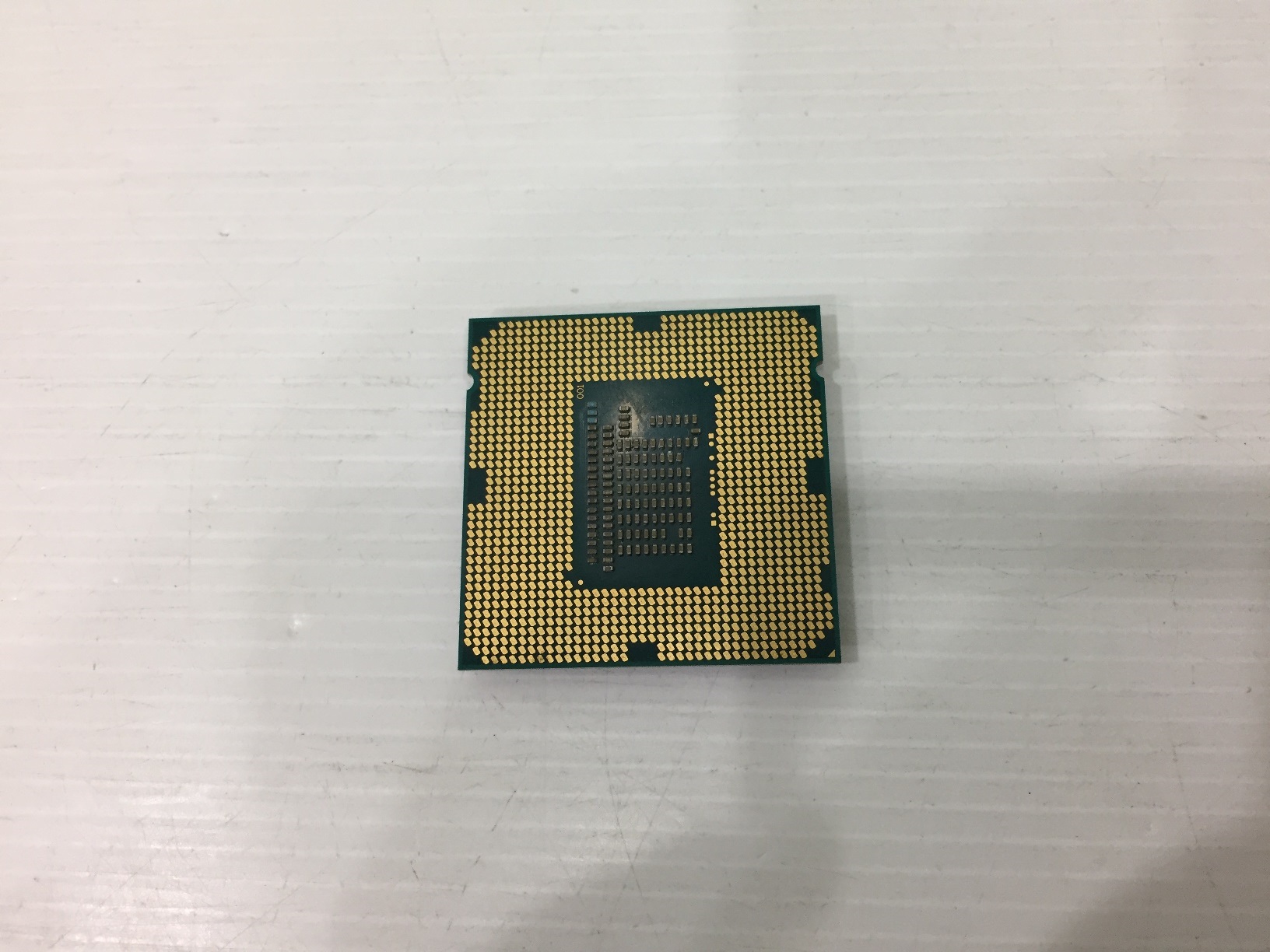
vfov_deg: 48.2
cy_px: 476
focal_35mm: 29
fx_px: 1064
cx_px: 635
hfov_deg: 61.7
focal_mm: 4.15
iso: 64
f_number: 2.2
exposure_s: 1/33
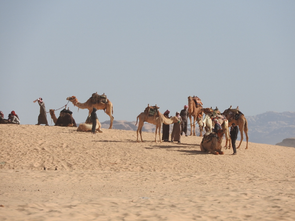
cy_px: 110
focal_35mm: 500
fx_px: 4261
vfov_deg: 3.0
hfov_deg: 4.0
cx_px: 148
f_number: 5.6
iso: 100
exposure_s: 1/800
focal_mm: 89.6
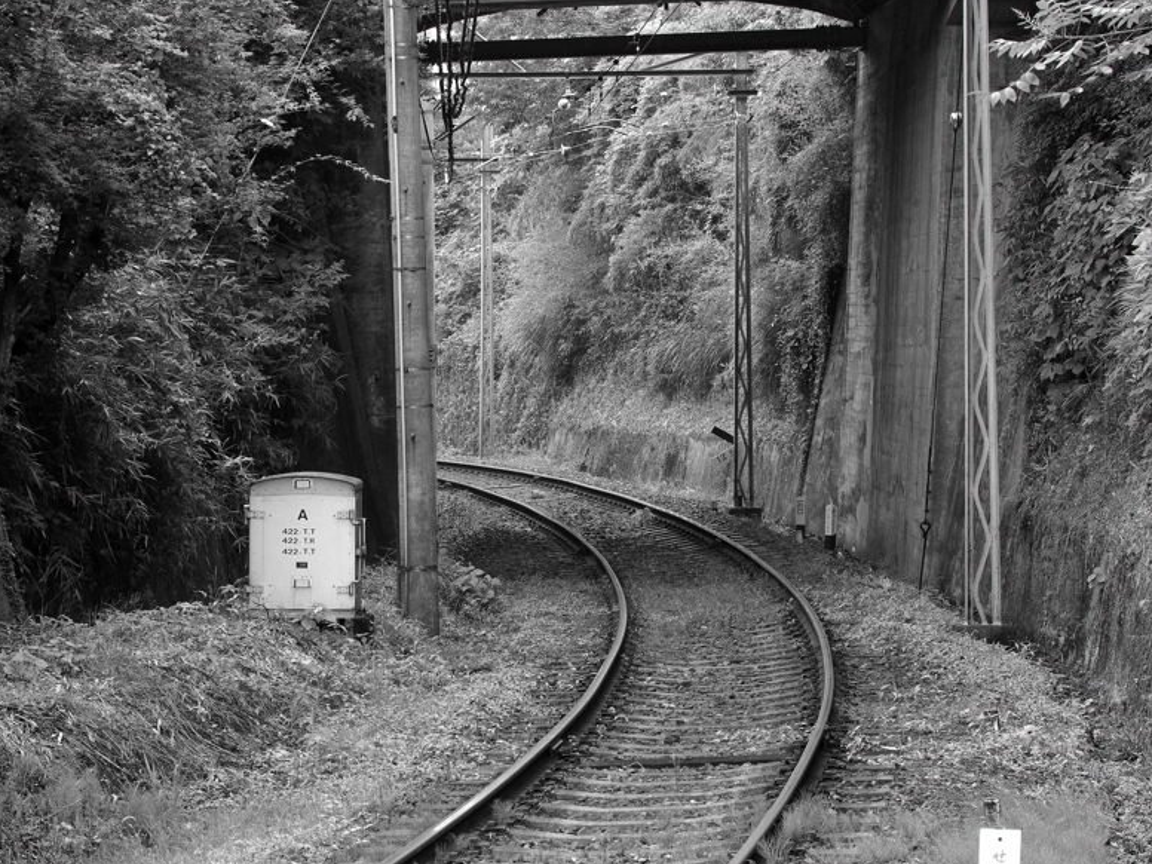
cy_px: 474
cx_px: 466
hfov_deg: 14.8
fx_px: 4426
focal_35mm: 133
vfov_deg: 11.1
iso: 800
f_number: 7.1
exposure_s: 1/125
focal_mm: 70
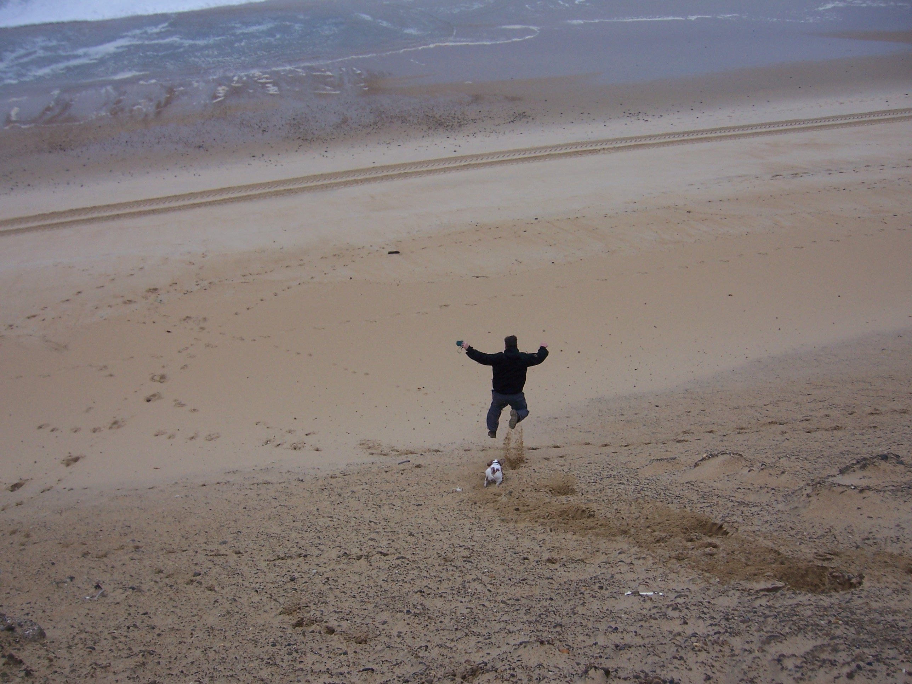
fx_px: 948
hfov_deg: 51.4
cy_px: 342
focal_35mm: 36
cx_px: 456
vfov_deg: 39.7
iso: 80
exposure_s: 1/250
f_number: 2.8
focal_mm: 6.2
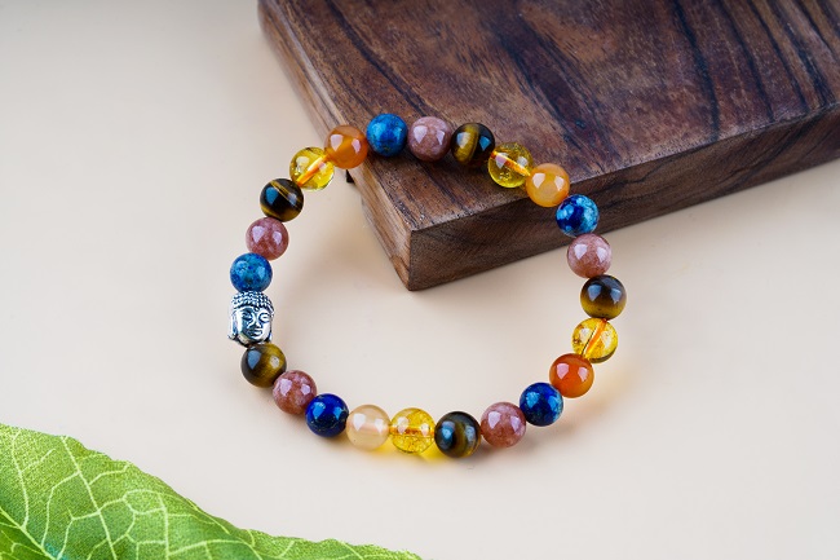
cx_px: 420
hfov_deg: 22.6
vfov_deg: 15.2
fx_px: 2099
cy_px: 280
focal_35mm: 90
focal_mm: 90
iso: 100
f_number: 14
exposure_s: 1/160
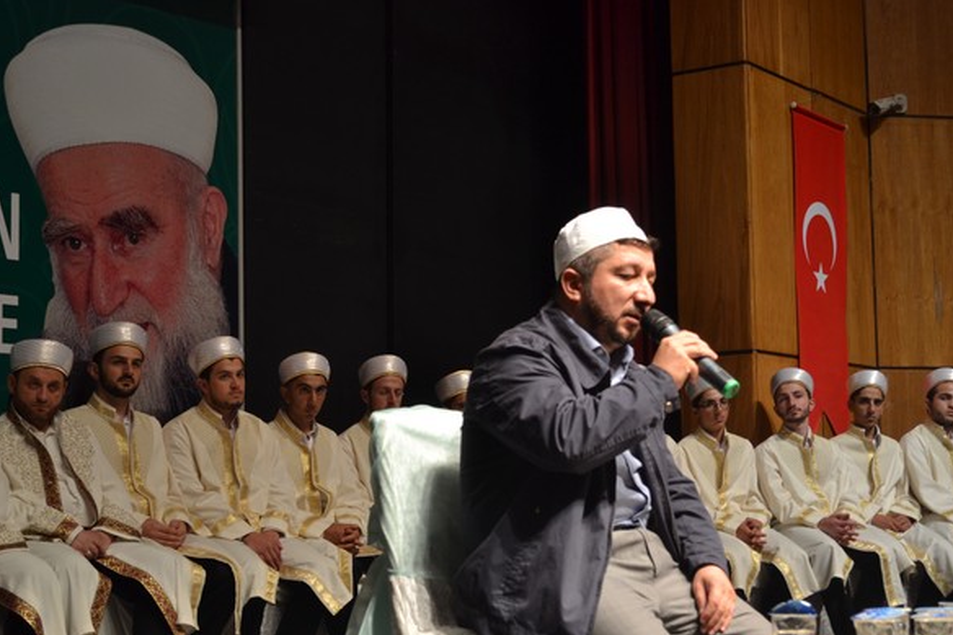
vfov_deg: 21.9
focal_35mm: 62
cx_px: 540
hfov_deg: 32.3
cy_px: 349
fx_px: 1641
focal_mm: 36
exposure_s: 1/30
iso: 400
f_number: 5
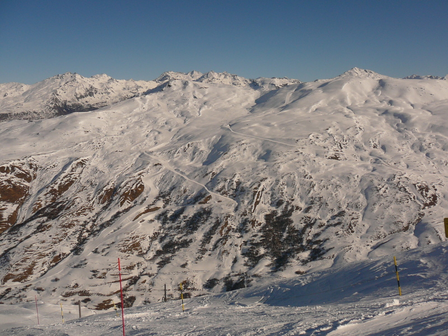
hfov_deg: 52.6
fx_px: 453
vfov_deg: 40.7
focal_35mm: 35
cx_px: 224
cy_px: 168
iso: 80
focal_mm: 5.2
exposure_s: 1/1300
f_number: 5
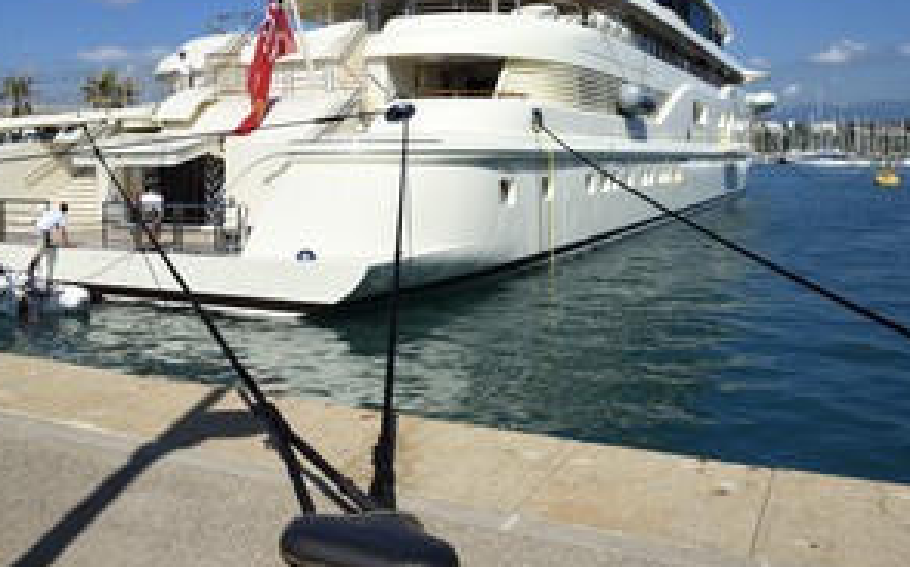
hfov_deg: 54.6
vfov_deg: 35.8
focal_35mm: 35
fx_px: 867
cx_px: 331
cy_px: 189
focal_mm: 24
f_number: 18
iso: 200
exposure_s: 1/200
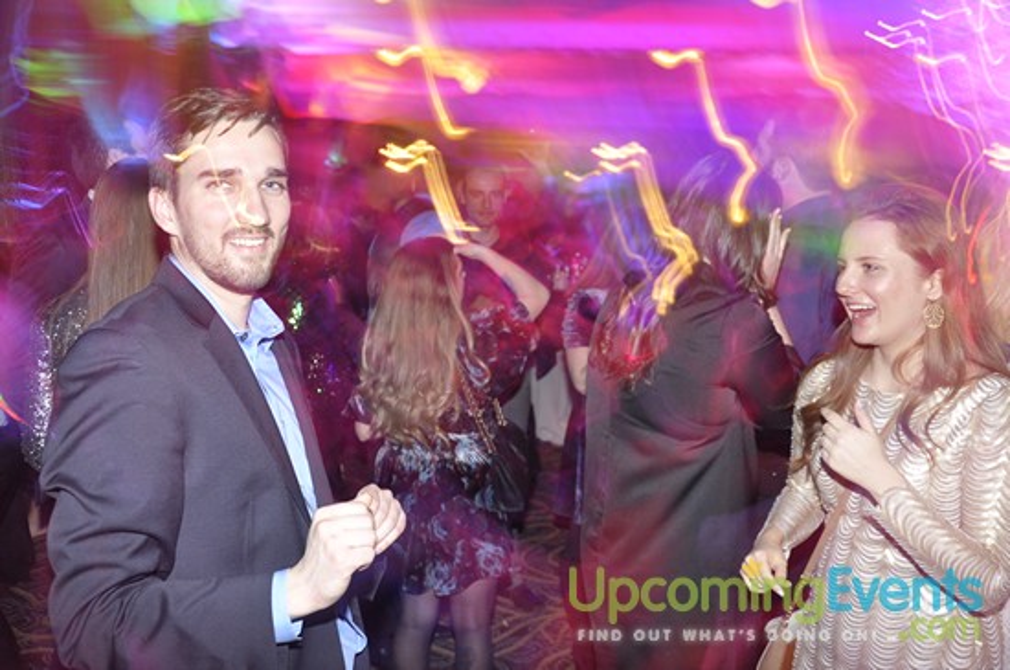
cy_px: 335
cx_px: 505
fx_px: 924
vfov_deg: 39.9
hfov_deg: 57.3
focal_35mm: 33
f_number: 5
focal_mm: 22
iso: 400
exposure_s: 1
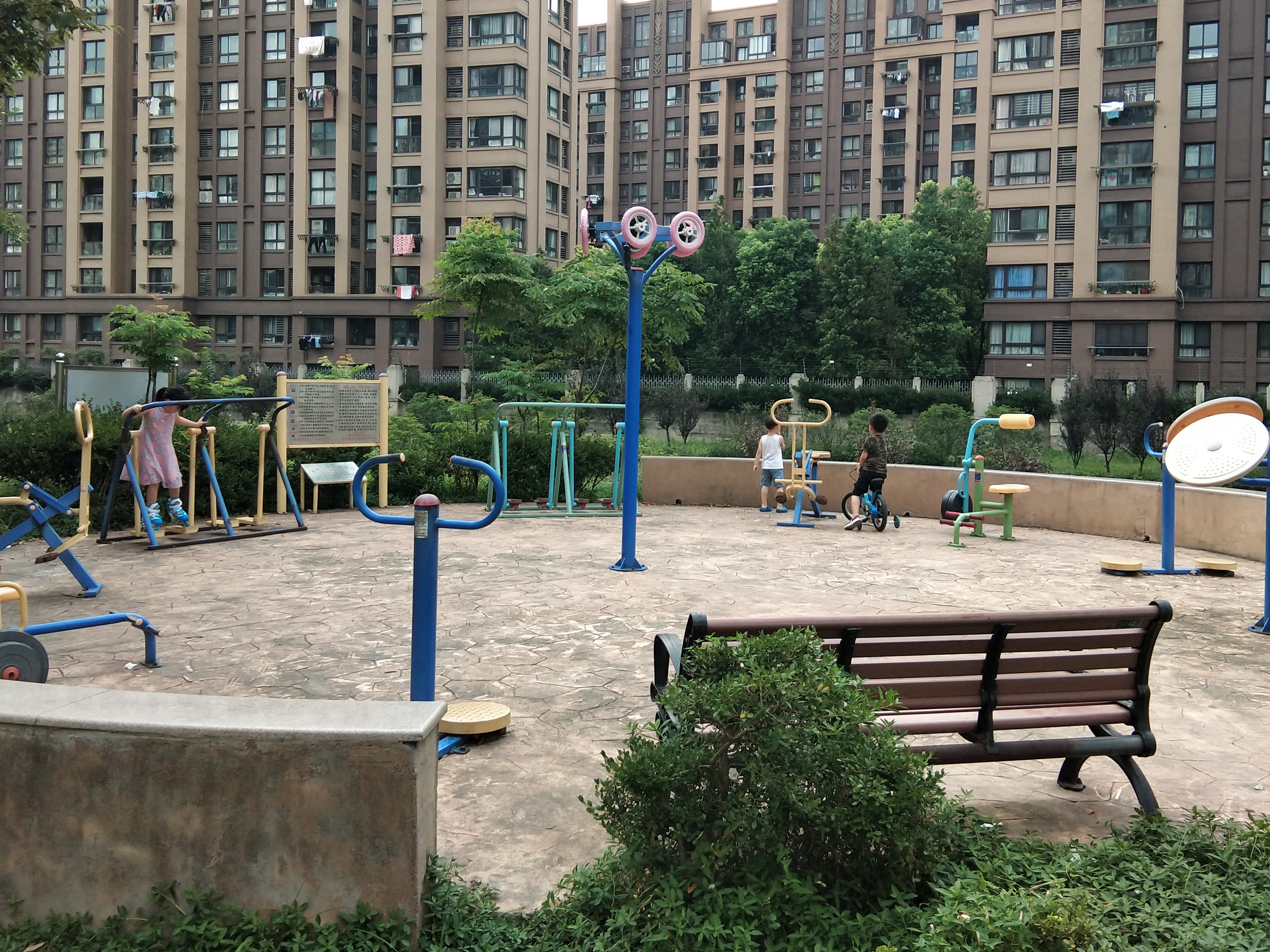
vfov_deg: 37.6
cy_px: 397
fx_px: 1394
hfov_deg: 48.9
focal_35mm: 38
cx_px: 692
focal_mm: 3.69
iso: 50
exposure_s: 1/203
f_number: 2.2
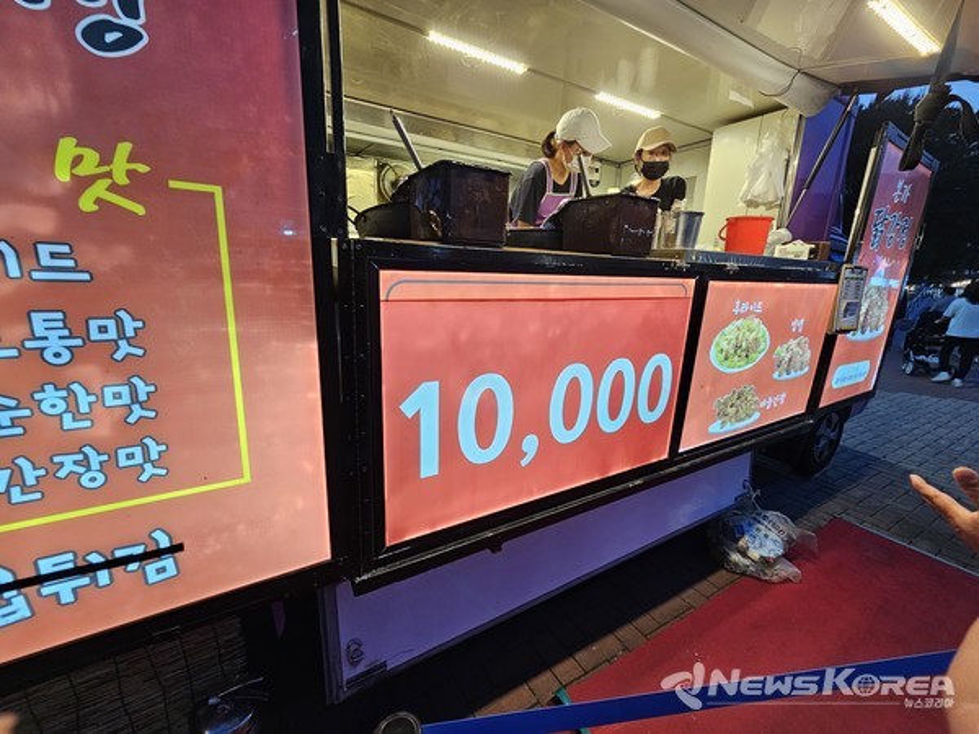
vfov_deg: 89.9
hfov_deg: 106.2
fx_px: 368
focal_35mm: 13
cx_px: 490
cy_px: 367
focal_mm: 2.2
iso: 100
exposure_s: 1/60
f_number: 2.2
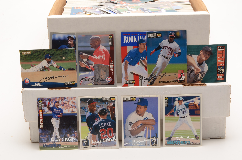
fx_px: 553
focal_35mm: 82
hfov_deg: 24.7
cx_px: 121
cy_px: 80
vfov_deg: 16.5
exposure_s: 1/160
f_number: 22
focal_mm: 55
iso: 100
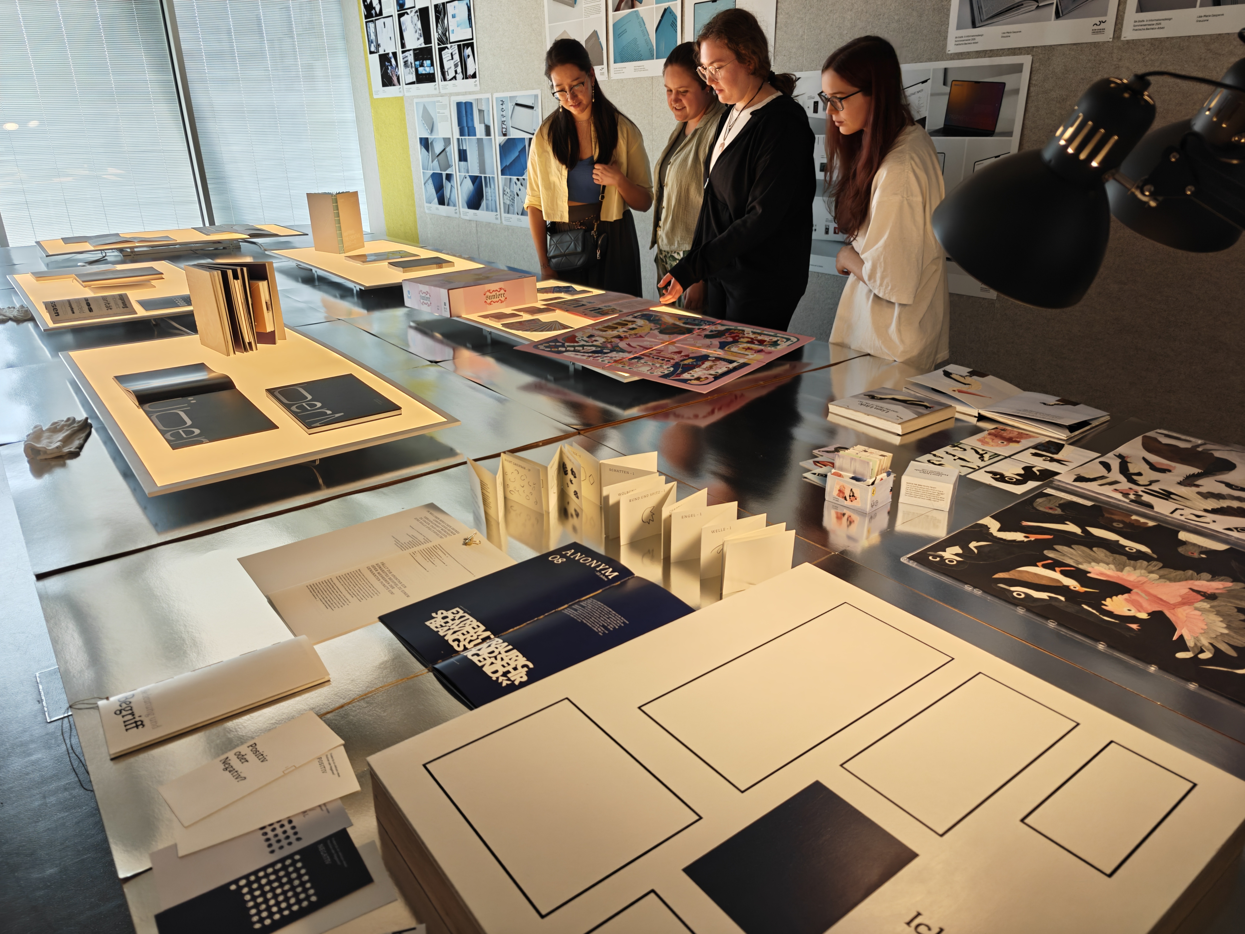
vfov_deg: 58.9
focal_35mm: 23
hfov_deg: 73.9
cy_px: 467
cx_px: 622
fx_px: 827
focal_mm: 6.06
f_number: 1.6
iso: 200
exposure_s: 1/200
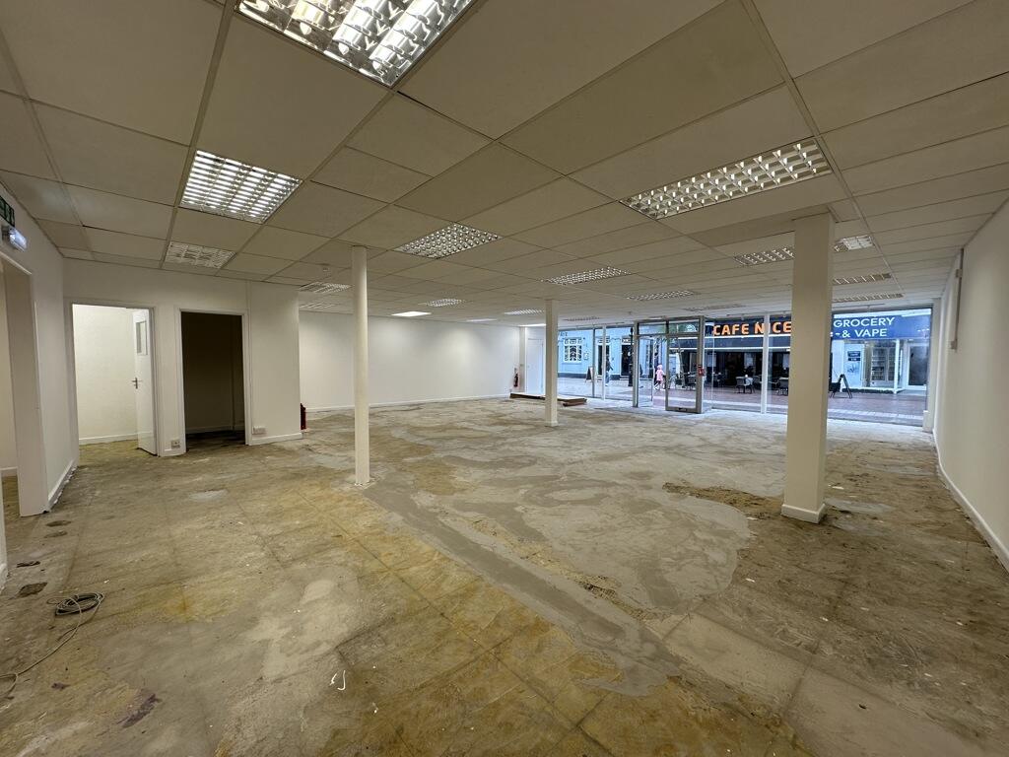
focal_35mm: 14
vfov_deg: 85.7
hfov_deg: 102.1
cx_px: 504
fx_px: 408
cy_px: 378
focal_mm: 2.22
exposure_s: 1/115
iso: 40
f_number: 2.2
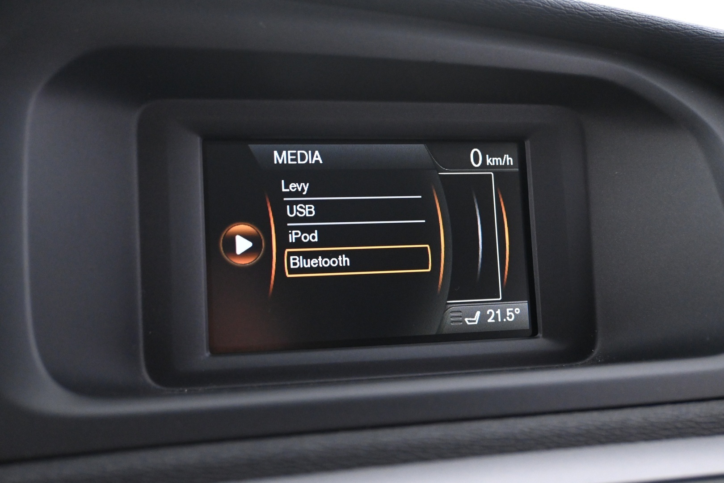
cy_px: 242
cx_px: 362
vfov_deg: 31.9
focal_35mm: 42
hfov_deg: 46.4
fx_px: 845
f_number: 4.5
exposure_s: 1/15
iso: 3200
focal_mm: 28
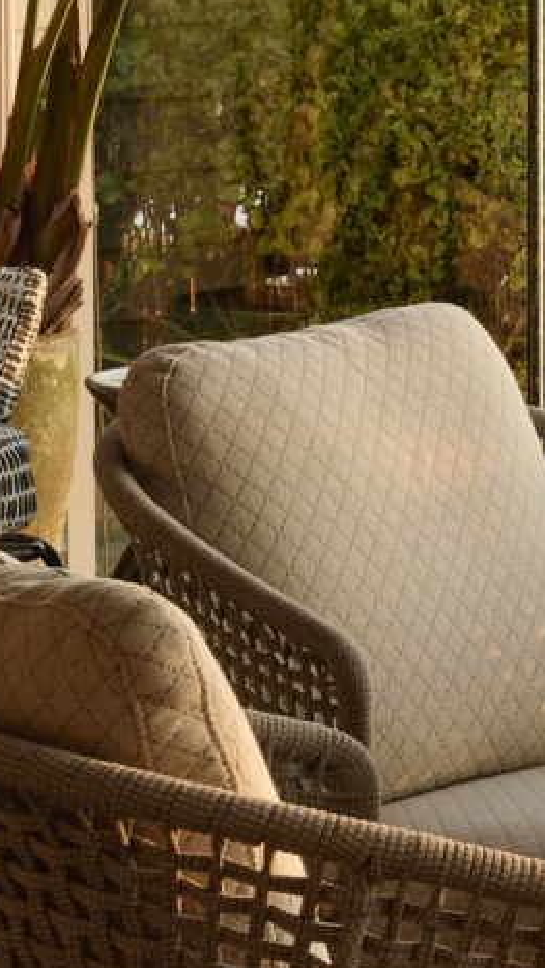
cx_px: 1496
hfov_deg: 5.7
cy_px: 371
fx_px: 5159
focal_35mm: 201
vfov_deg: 10.7
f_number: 13
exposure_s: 1/6
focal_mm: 35
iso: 64
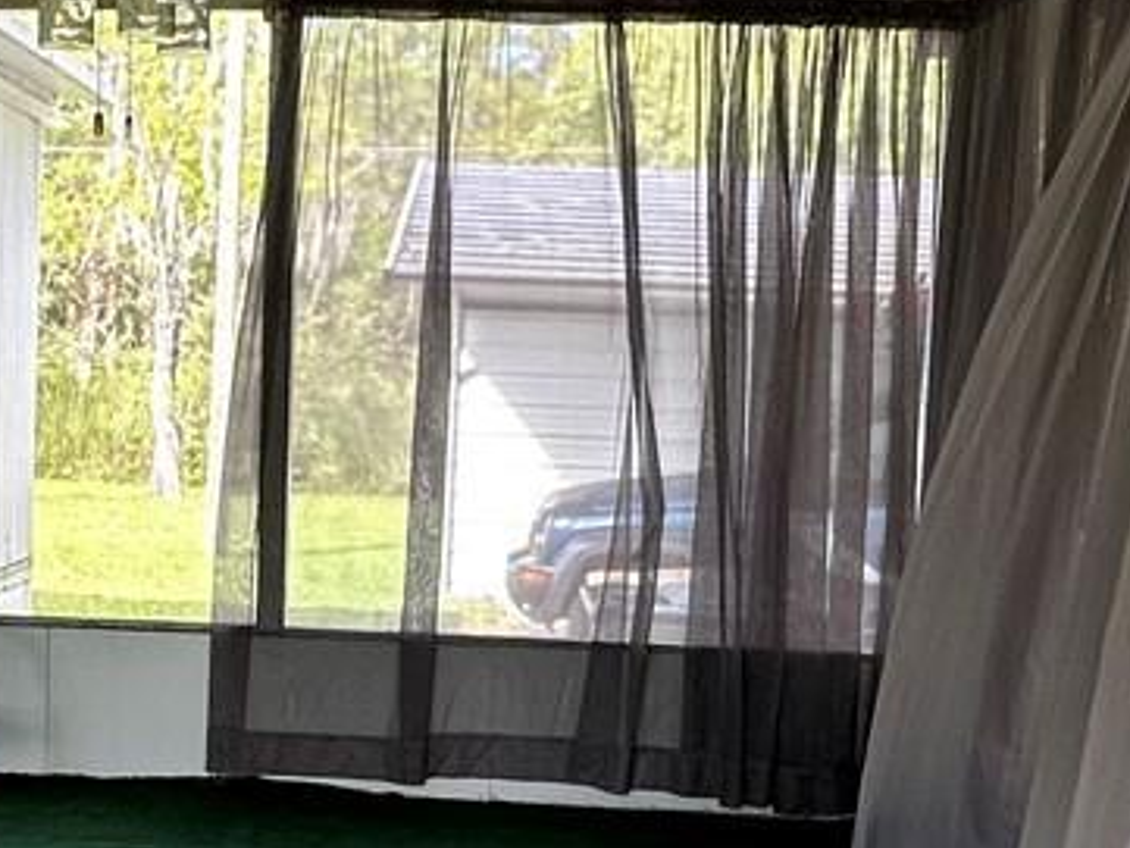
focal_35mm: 62
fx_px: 2025
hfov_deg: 30.7
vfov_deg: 23.6
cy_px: 554
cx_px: 304
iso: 80
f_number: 2.2
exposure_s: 1/99
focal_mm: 2.22
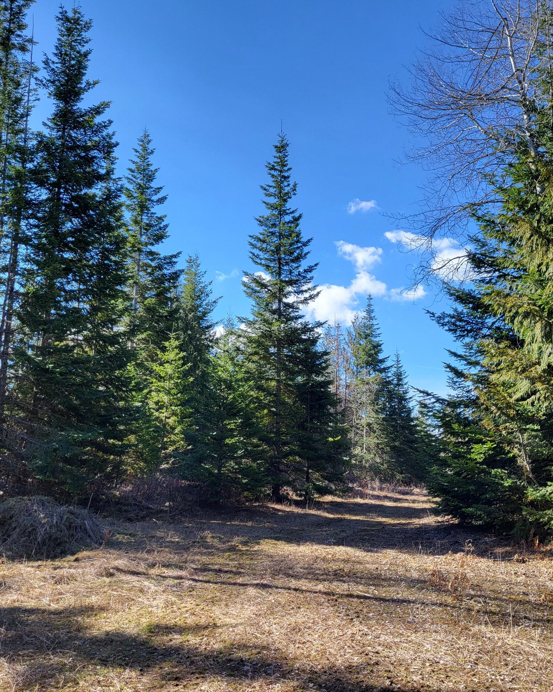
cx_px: 283
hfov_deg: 43.4
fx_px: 696
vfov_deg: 52.8
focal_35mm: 34
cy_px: 345
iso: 40
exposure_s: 1/1126
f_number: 1.8
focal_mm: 5.4
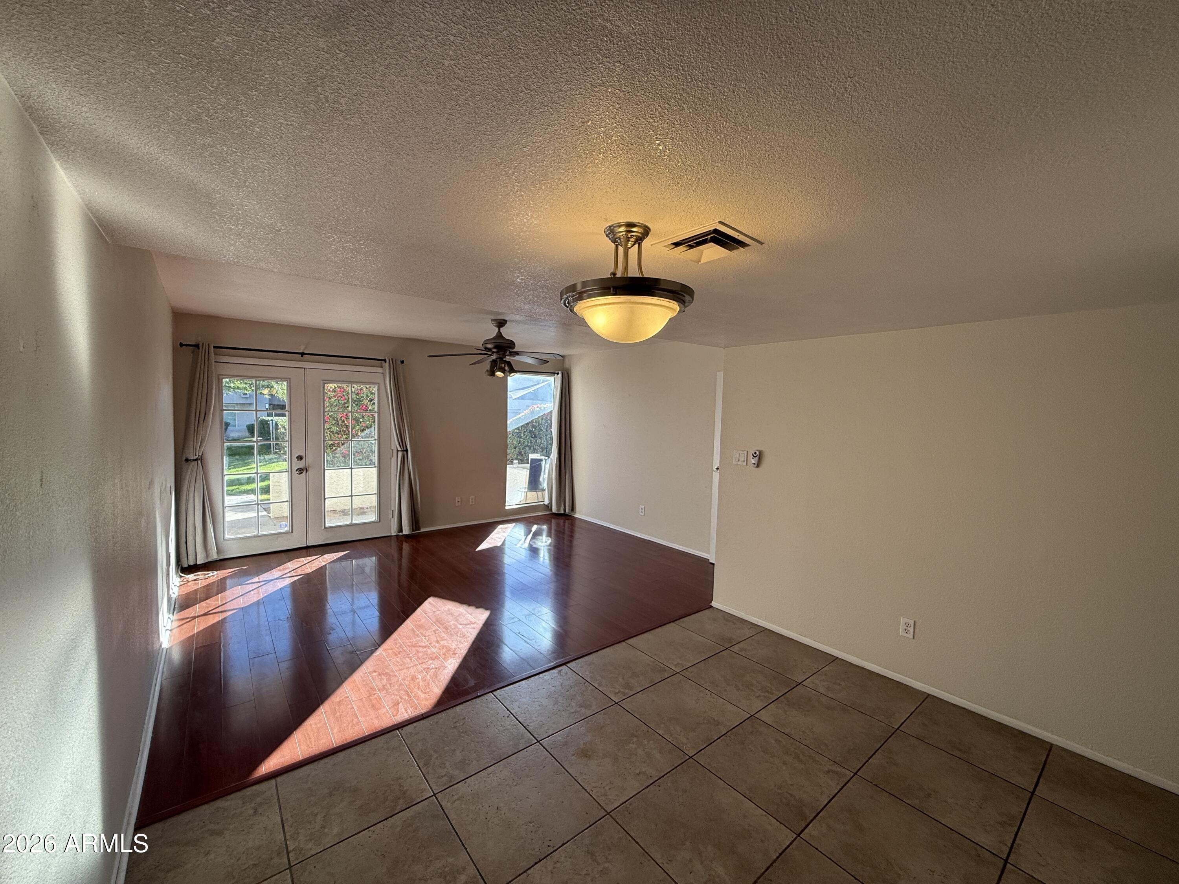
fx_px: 477
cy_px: 442
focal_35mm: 14
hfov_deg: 102.1
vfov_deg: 85.7
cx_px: 590
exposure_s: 1/276
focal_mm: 2.22
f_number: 2.2
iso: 64
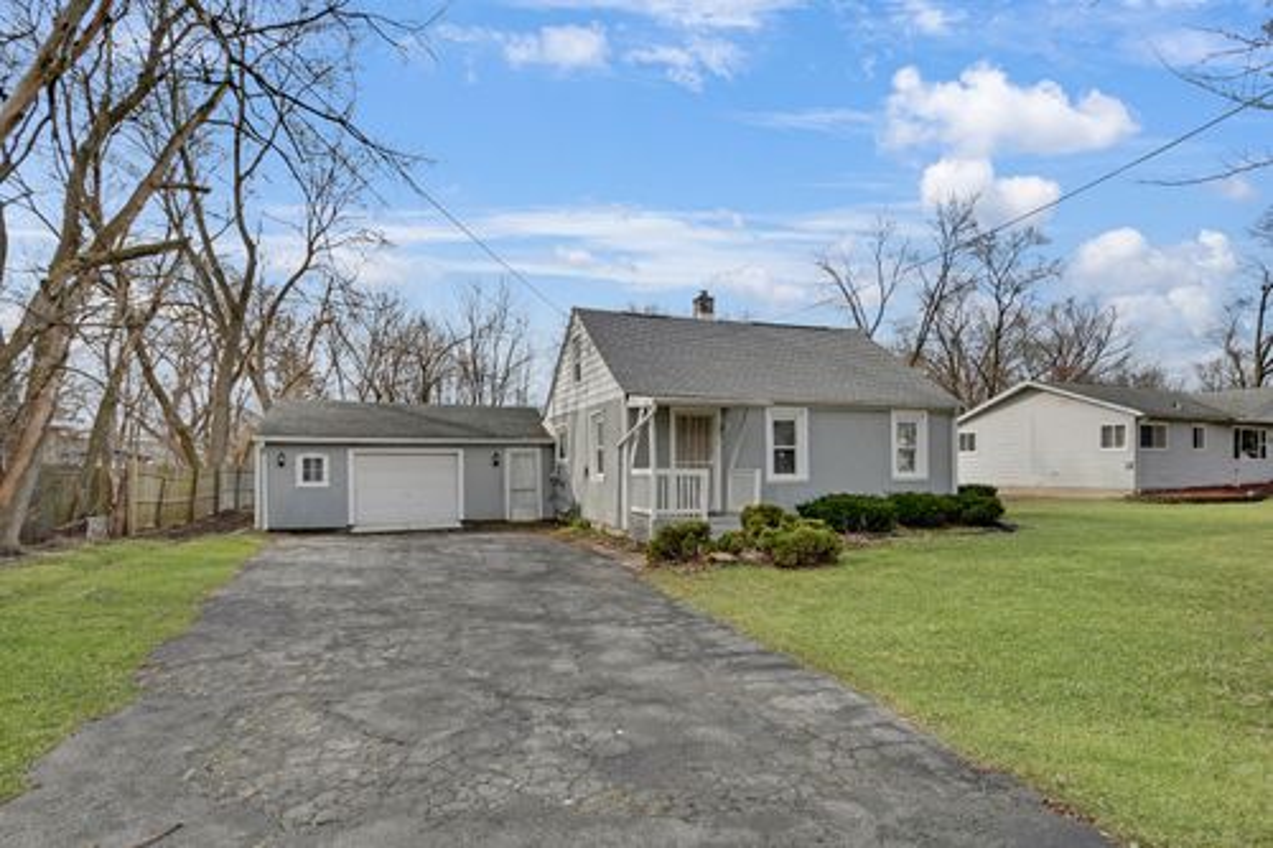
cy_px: 424
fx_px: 636
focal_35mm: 18
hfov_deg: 90.0
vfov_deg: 67.3
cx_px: 636
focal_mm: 12
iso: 200
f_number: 3.8
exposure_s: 1/8000
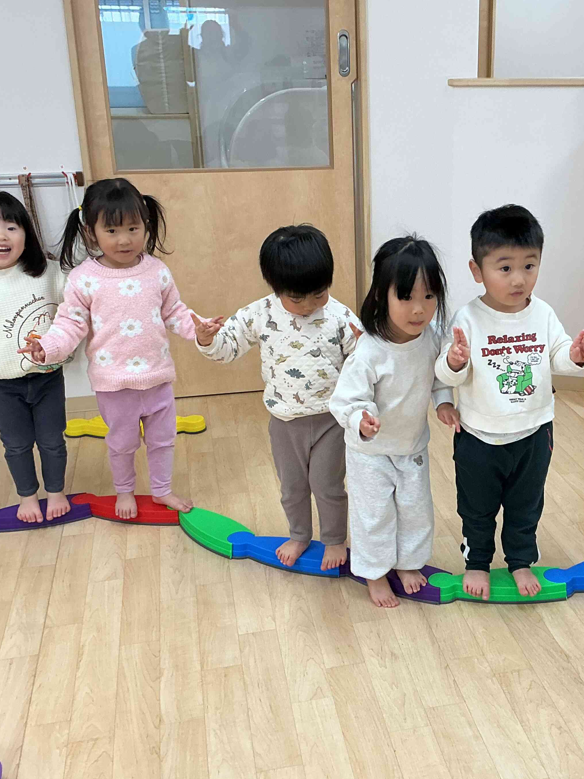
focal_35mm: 43
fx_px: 967
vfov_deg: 43.9
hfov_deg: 33.2
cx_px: 404
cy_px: 391
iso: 50
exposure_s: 1/120
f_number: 1.8
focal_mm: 3
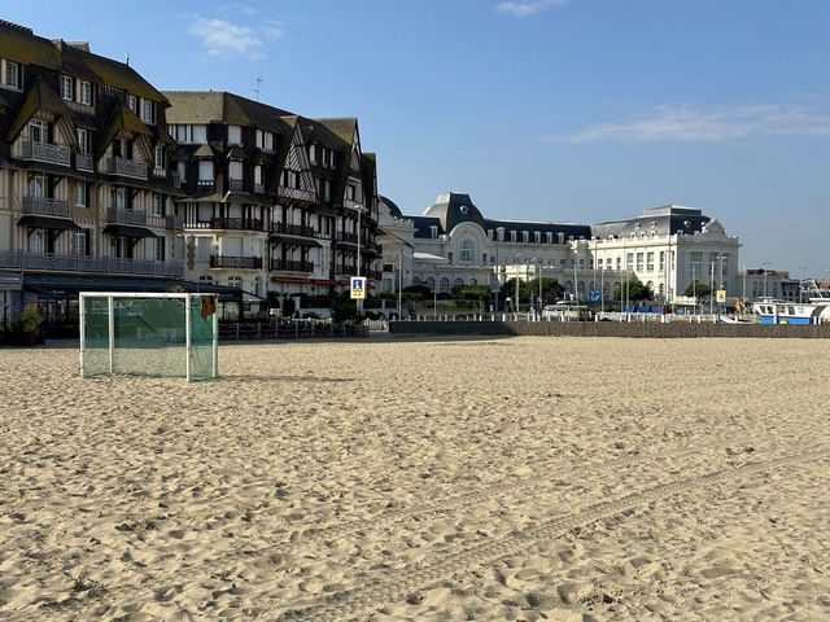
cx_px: 415
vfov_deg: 30.3
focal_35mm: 48
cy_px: 311
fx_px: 1151
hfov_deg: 39.7
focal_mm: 6.86
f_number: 1.78
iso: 64
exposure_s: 1/4785
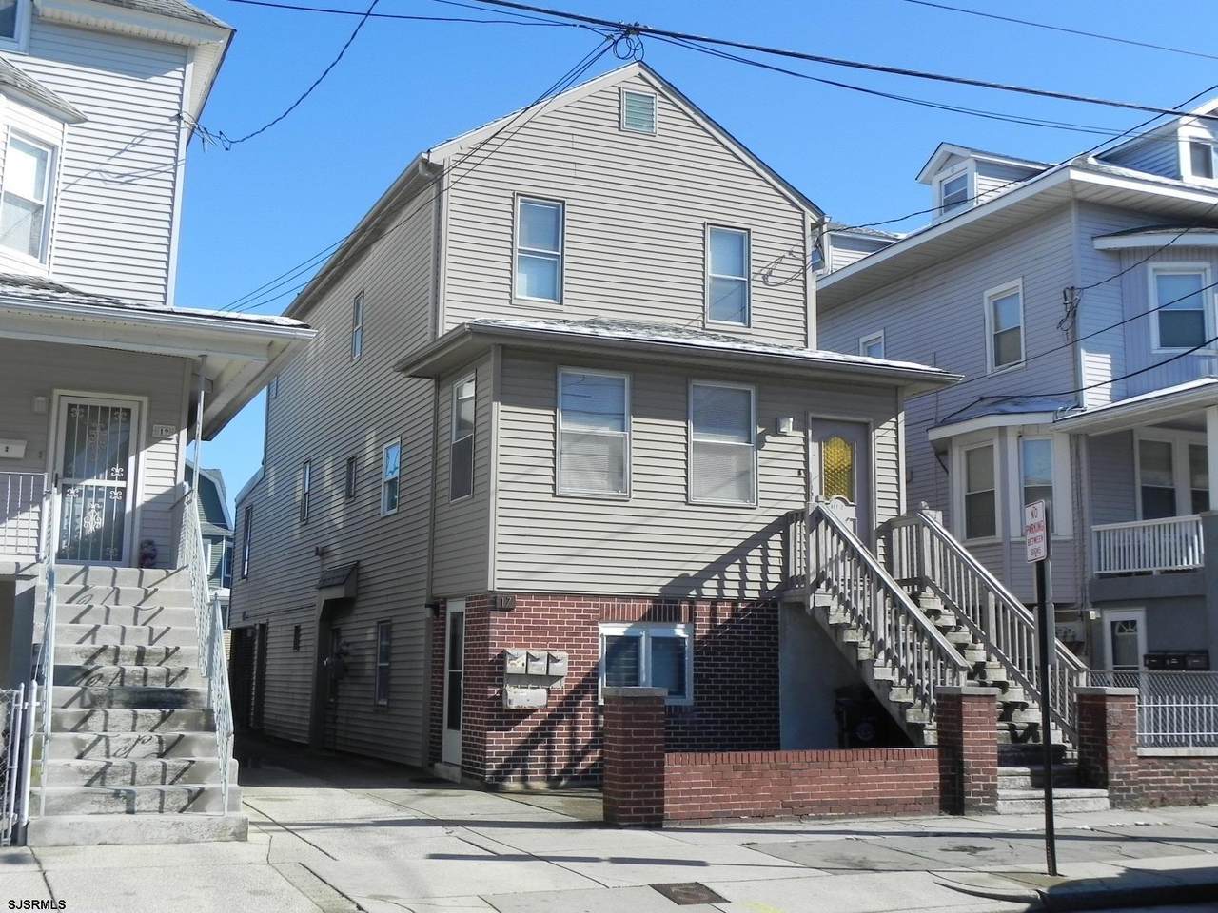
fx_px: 1443
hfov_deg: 45.8
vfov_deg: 35.1
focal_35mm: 41
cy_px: 456
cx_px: 609
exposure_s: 1/398
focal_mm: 7.3
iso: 160
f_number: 6.3
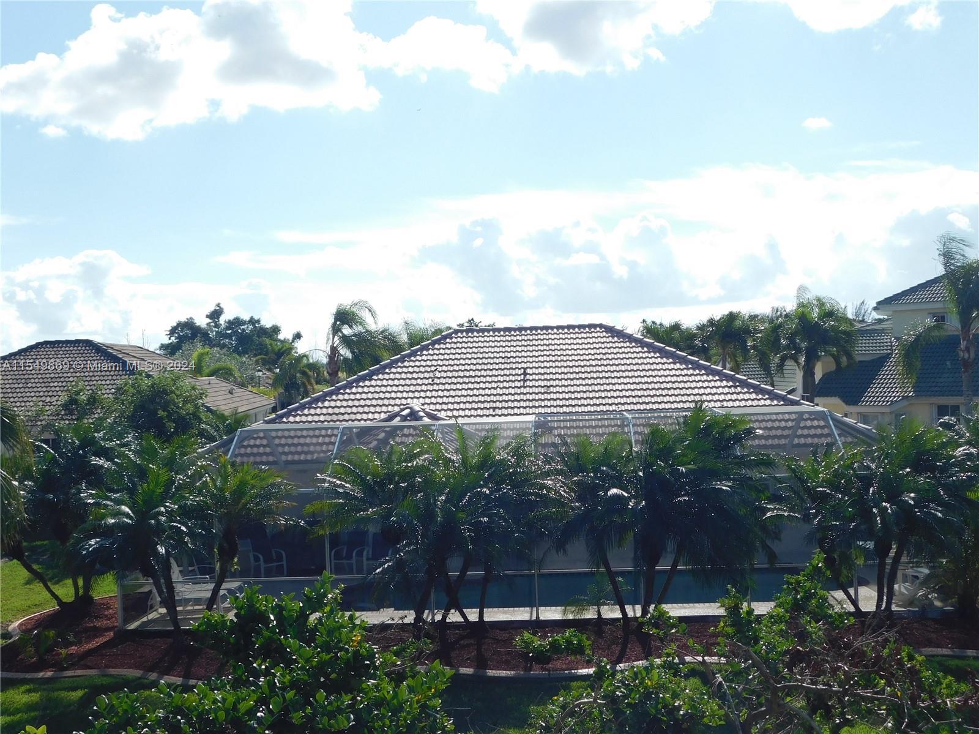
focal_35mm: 36
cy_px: 367
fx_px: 1018
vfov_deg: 39.6
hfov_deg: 51.4
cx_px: 490
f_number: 7
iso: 125
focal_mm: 6.3
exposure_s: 1/400
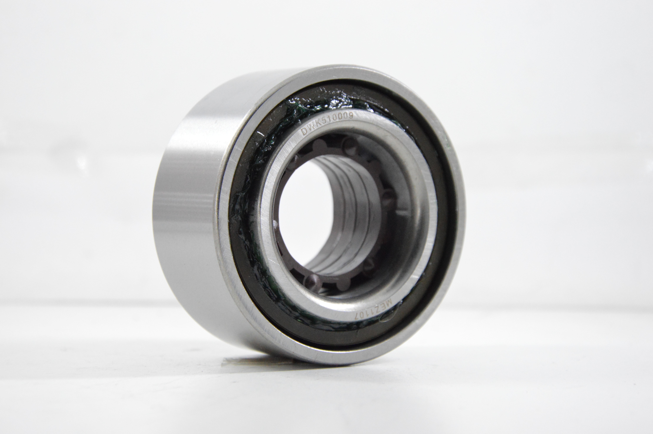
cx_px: 326
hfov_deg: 20.6
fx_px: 1794
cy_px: 217
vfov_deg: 13.8
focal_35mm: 99
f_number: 7.1
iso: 3200
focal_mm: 66
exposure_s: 1/100
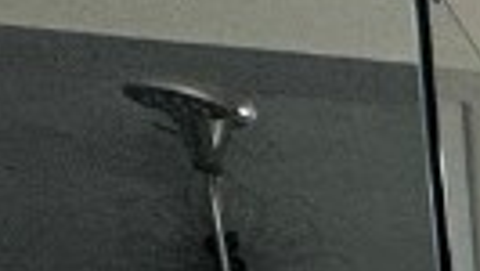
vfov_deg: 9.1
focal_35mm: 117
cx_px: 1527
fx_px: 1490
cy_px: 708
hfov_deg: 10.6
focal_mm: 2.22
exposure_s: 1/120
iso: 125
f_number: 2.2
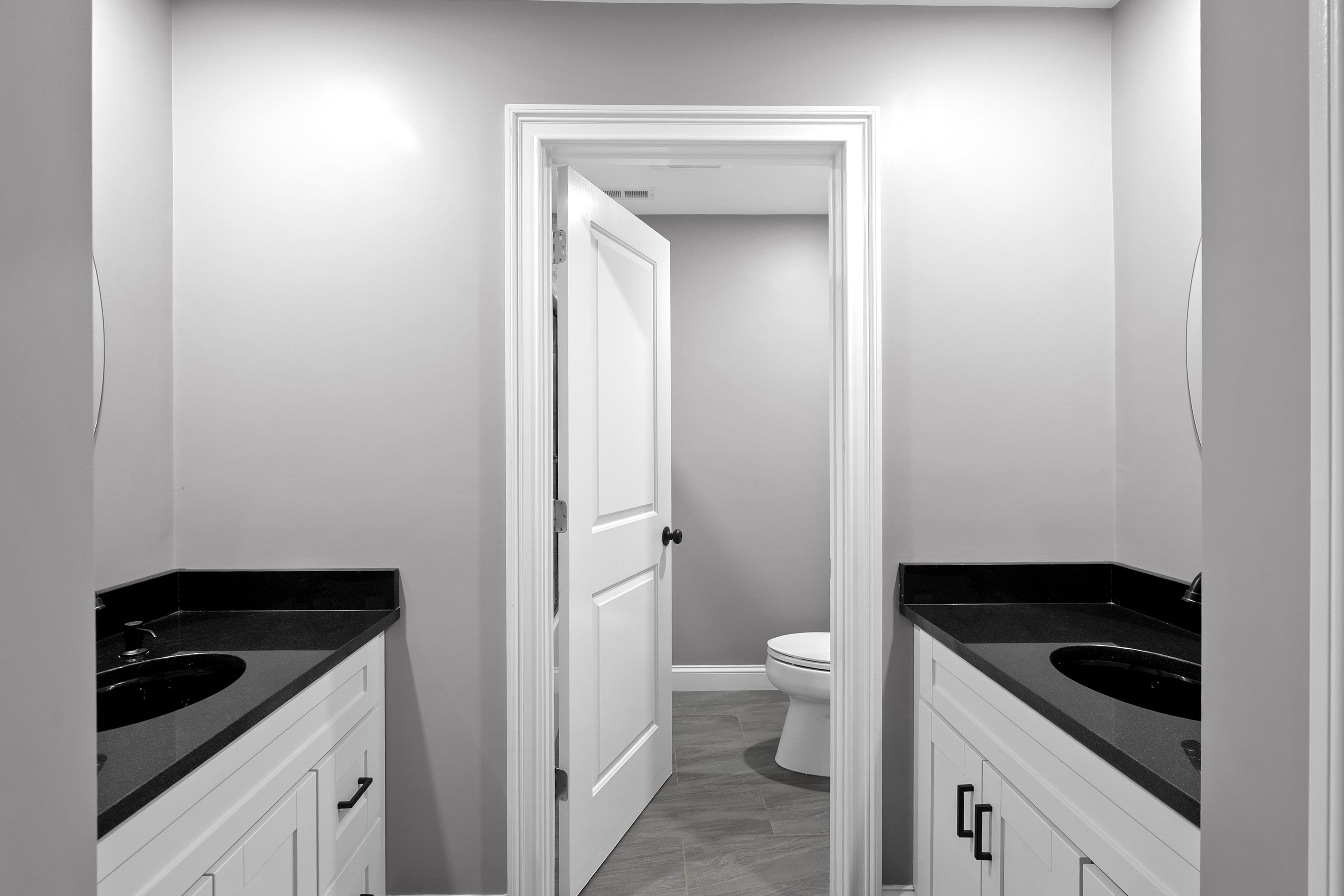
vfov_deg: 70.4
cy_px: 433
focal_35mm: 17
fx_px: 635
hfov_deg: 93.3
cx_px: 664
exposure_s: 1.6
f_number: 8
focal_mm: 16
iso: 320
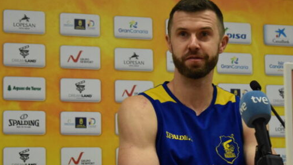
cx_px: 195
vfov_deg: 9.4
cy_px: 76
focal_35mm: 130
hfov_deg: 16.5
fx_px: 1009
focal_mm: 55
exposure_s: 1/250
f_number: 5.6
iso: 3200
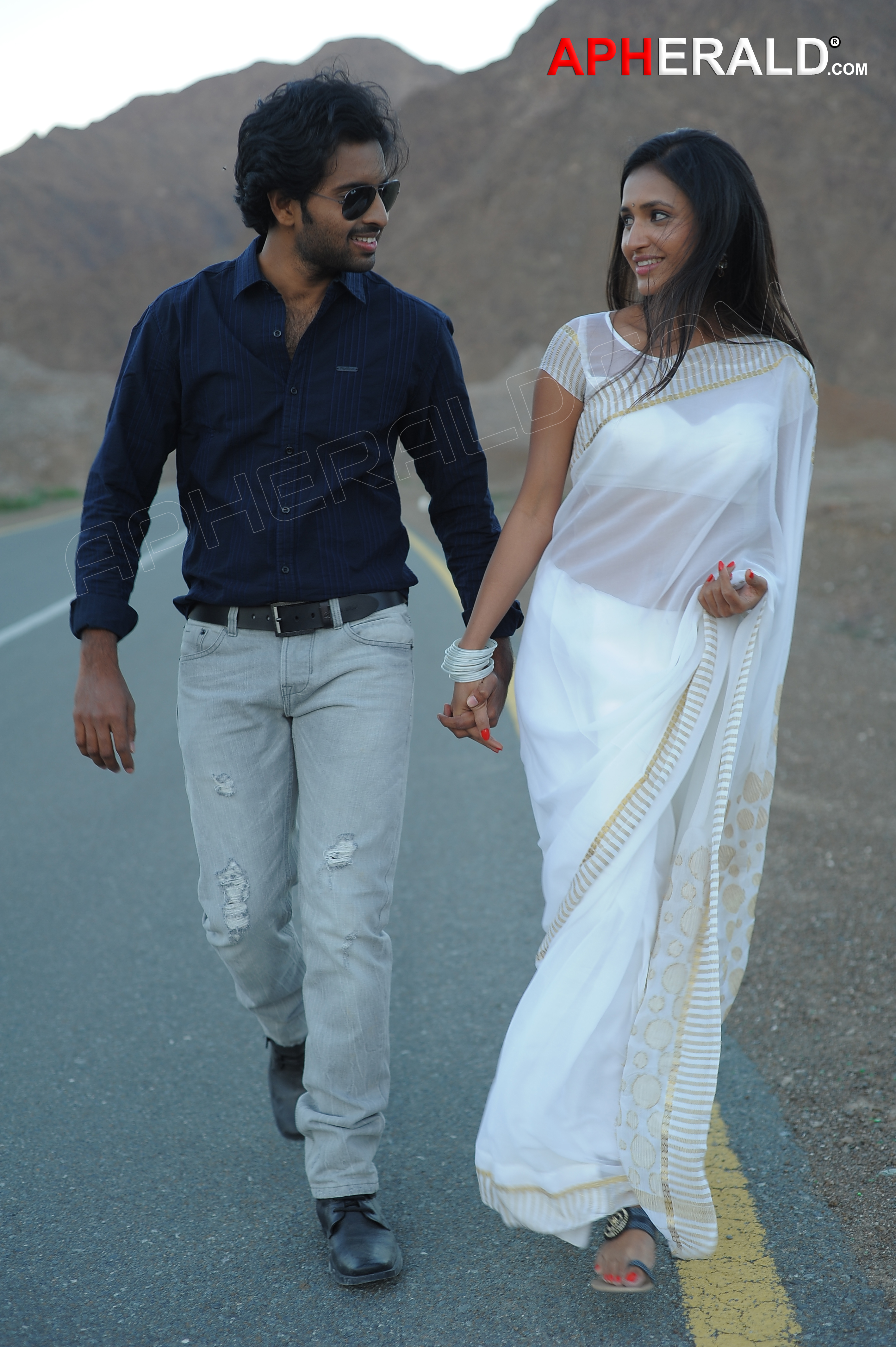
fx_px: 1869
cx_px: 448
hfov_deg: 27.0
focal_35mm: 50
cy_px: 674
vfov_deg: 39.6
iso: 200
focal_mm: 50
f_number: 2.8
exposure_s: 1/160
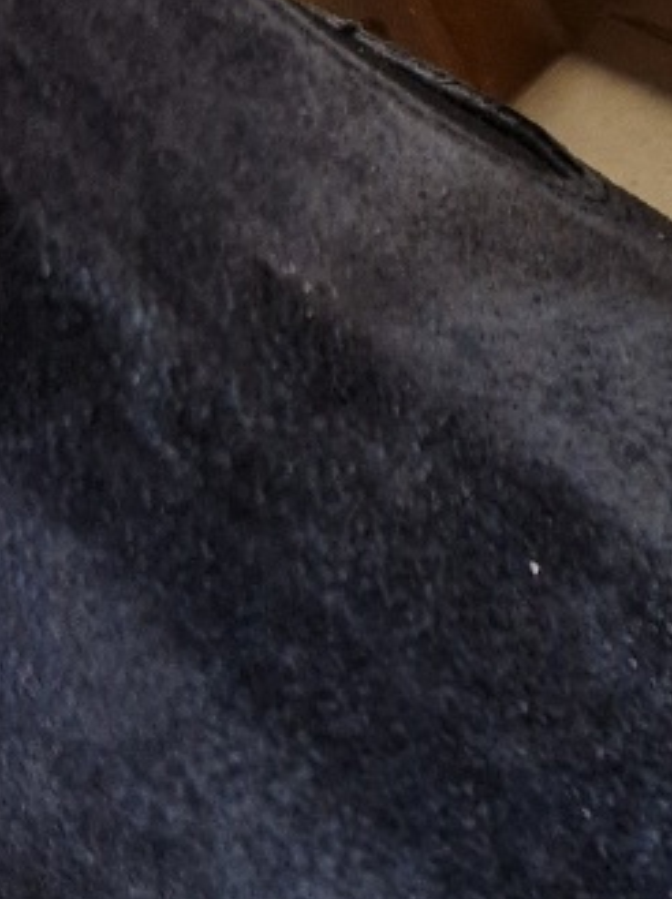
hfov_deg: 11.7
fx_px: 2905
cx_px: 1393
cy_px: 322
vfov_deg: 17.6
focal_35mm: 112
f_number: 1.8
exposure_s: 1/100
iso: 400
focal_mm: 5.4
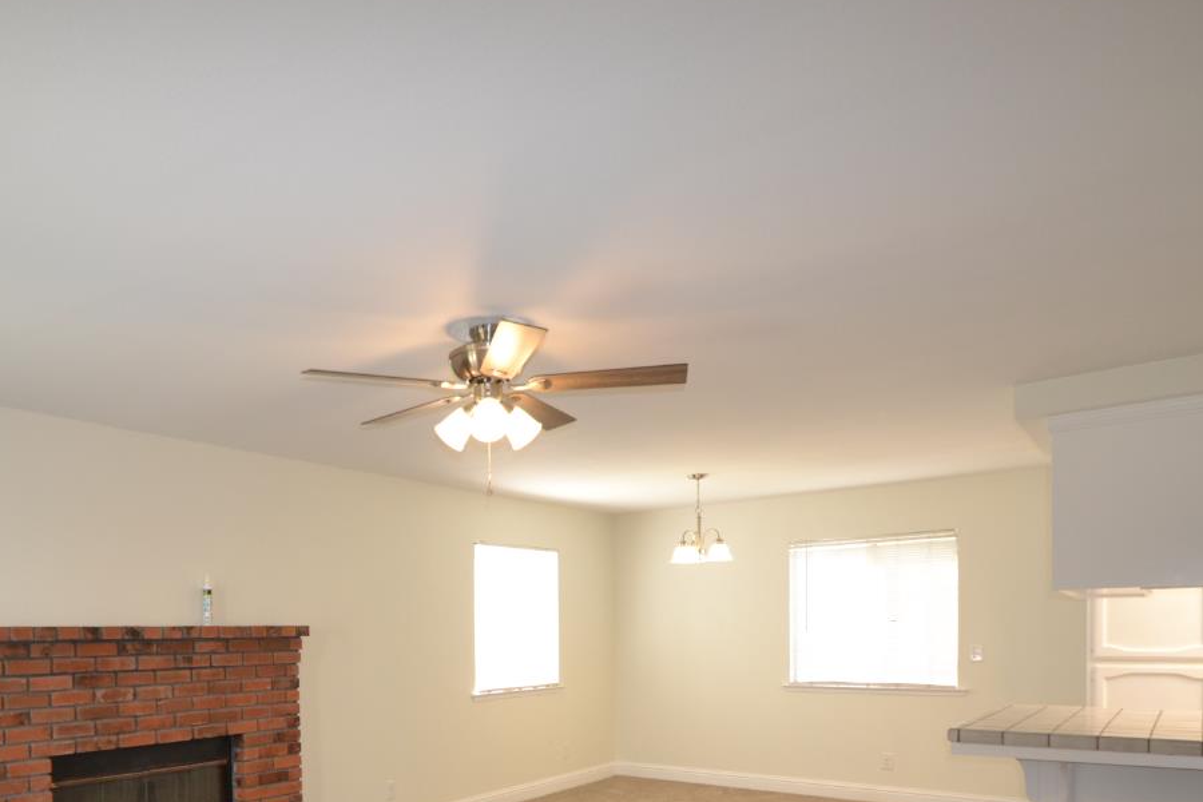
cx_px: 393
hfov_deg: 69.3
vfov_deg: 48.2
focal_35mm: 25
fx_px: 835
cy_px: 650
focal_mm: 10
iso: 400
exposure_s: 1/80
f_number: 4
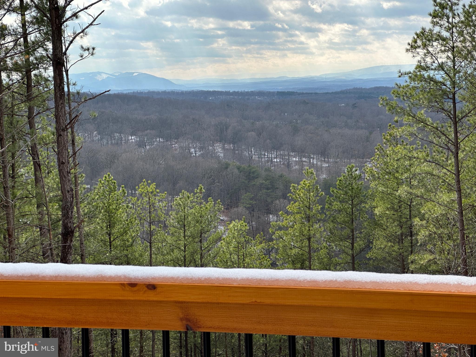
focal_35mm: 77
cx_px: 238
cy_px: 178
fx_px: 1059
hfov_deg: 25.3
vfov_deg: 19.1
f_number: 2.8
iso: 32
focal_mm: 9
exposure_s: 1/513
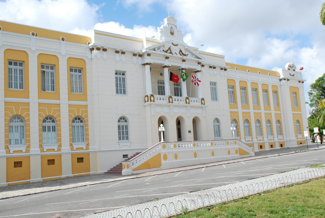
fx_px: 298
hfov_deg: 57.2
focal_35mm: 33
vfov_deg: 40.1
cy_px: 109
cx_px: 162
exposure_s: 1/800
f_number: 7.1
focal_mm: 22
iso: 500
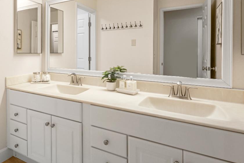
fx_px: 169
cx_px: 74
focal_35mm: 25
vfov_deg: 50.3
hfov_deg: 68.7
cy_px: 53
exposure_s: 1/30
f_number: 9
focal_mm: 14
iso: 1600
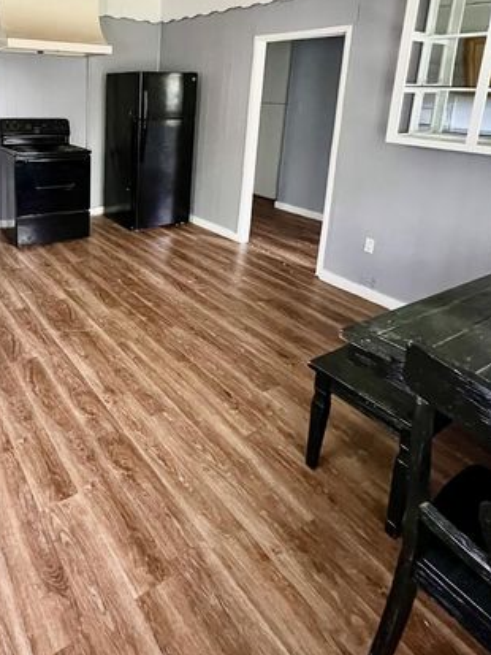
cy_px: 174
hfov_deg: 58.6
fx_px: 397
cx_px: 98
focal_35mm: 21
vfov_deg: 74.1
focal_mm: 1.57
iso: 1000
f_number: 1.8
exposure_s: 1/41
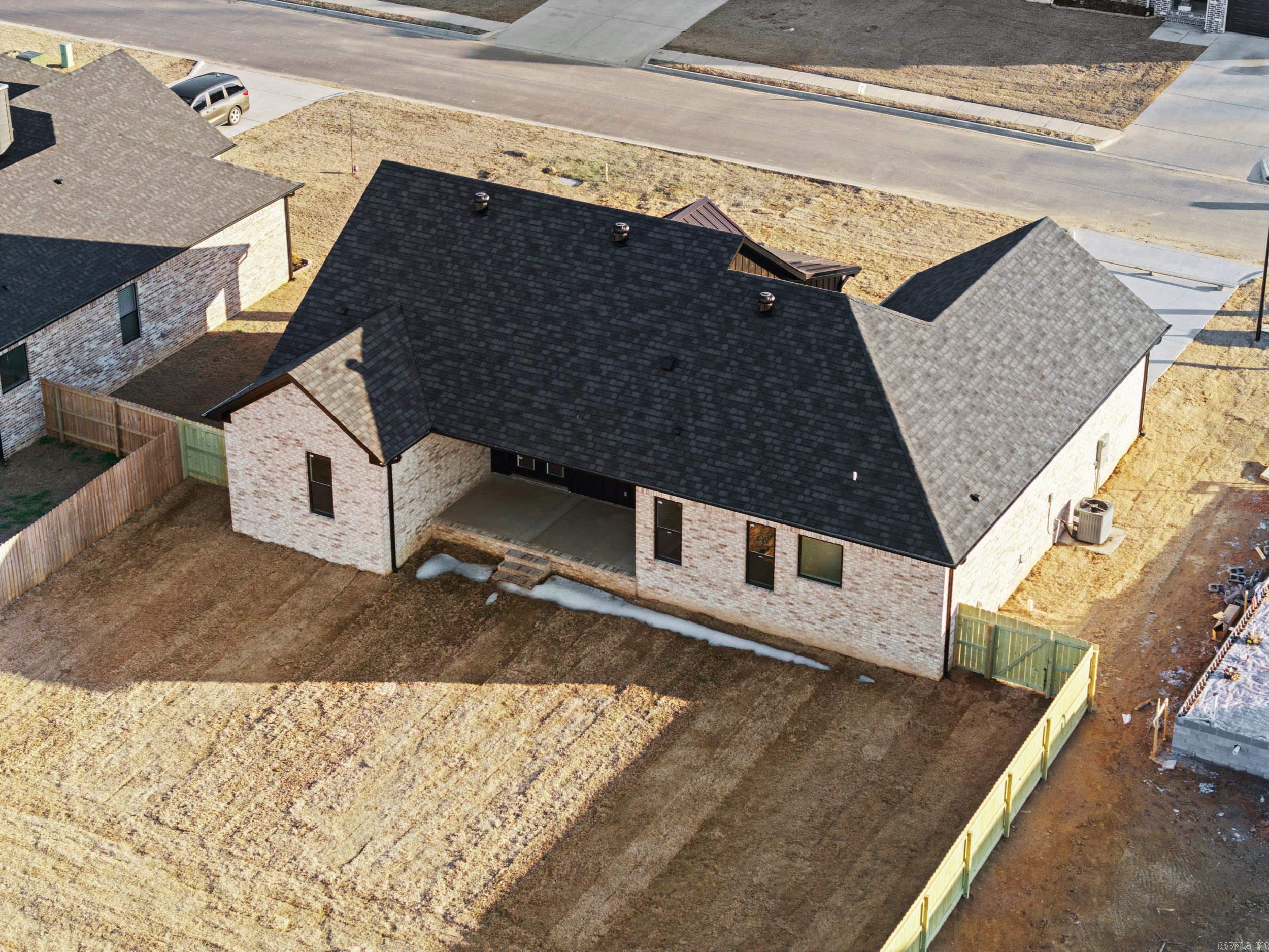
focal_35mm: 70
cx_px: 634
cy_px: 476
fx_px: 2566
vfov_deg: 21.0
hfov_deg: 27.8
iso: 200
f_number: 2.8
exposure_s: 1/20
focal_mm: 19.35
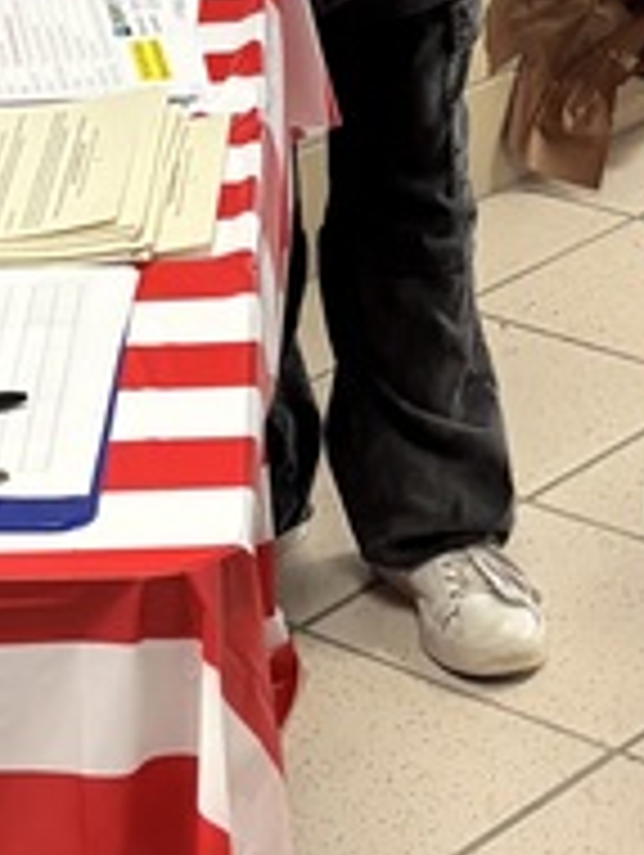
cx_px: -180
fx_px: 3465
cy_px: 144
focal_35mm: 140
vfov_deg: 14.0
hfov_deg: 10.4
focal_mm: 5.96
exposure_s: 1/60
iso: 250
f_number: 1.6
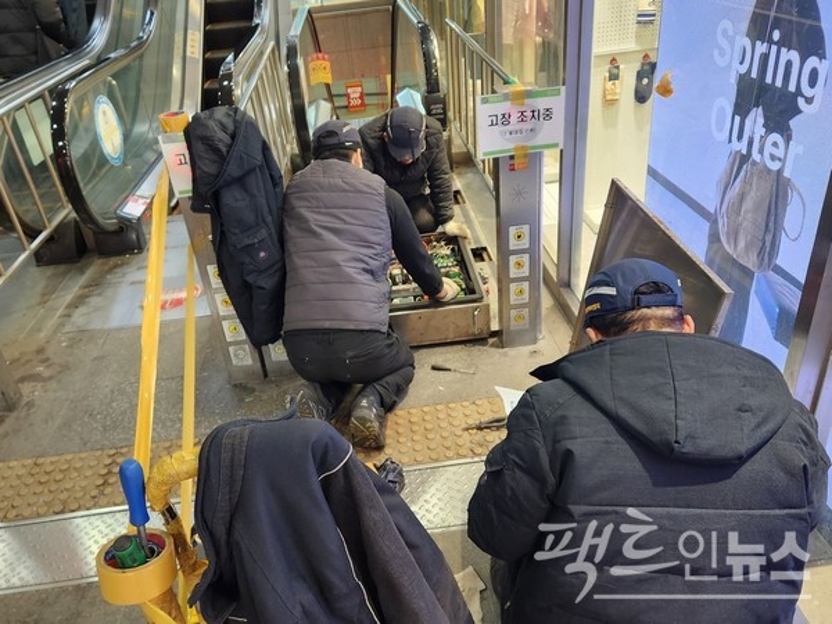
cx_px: 416
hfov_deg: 73.9
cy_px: 312
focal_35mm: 23
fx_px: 553
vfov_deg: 58.9
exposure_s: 1/120
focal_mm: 5.4
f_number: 1.8
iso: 250
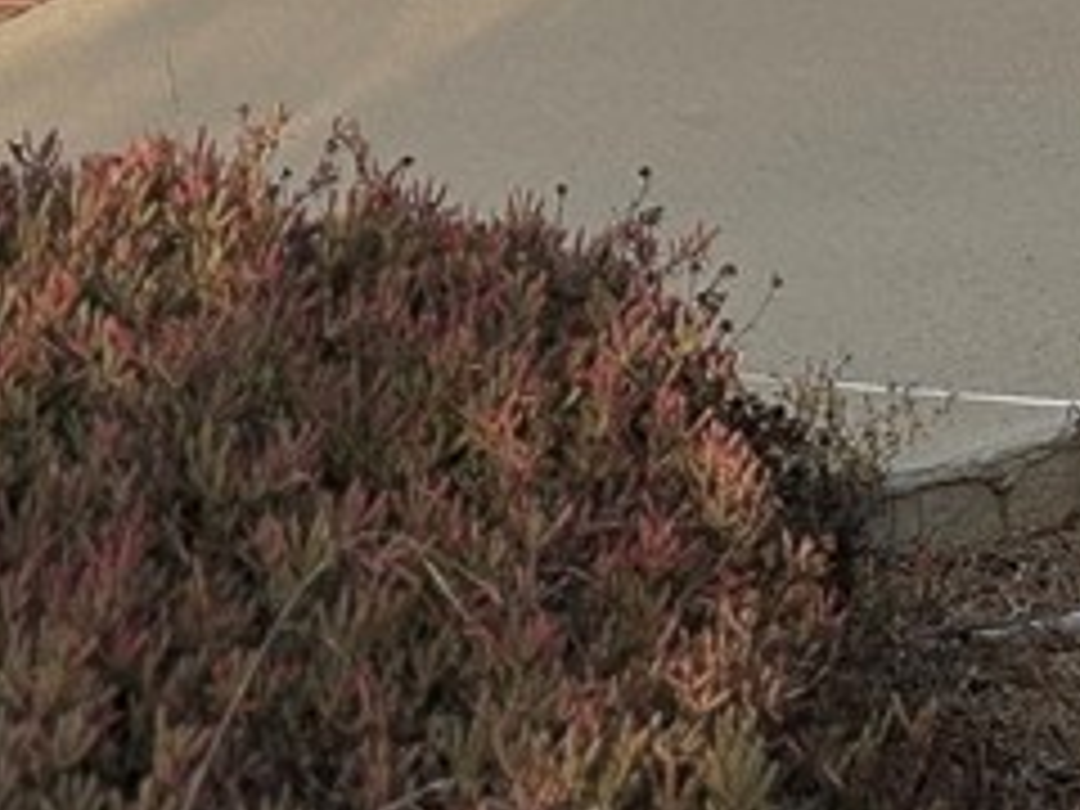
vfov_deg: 6.6
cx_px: -1012
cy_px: -225
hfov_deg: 8.5
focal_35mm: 222
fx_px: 6926
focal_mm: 5.96
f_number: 1.6
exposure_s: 1/1175
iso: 32
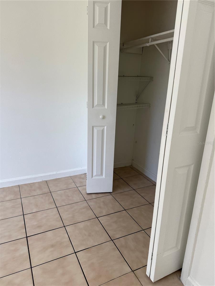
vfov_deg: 71.6
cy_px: 143
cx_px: 108
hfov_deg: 56.8
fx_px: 199
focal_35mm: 24
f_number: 1.78
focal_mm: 6.76
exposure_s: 1/220
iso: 80
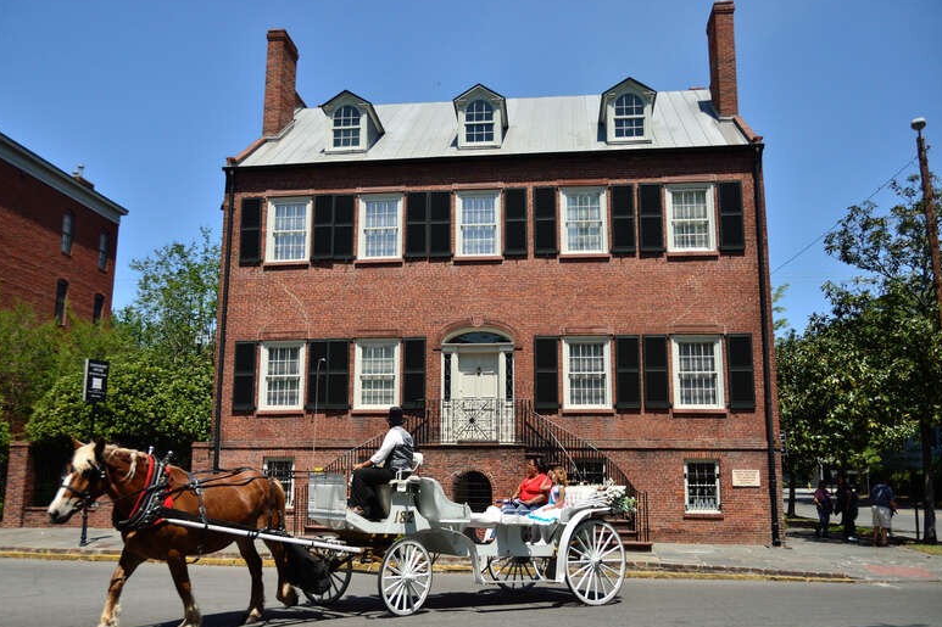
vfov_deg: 42.3
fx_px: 811
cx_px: 461
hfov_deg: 60.3
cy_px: 315
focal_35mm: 31
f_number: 3.5
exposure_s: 1/3200
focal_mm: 20
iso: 400
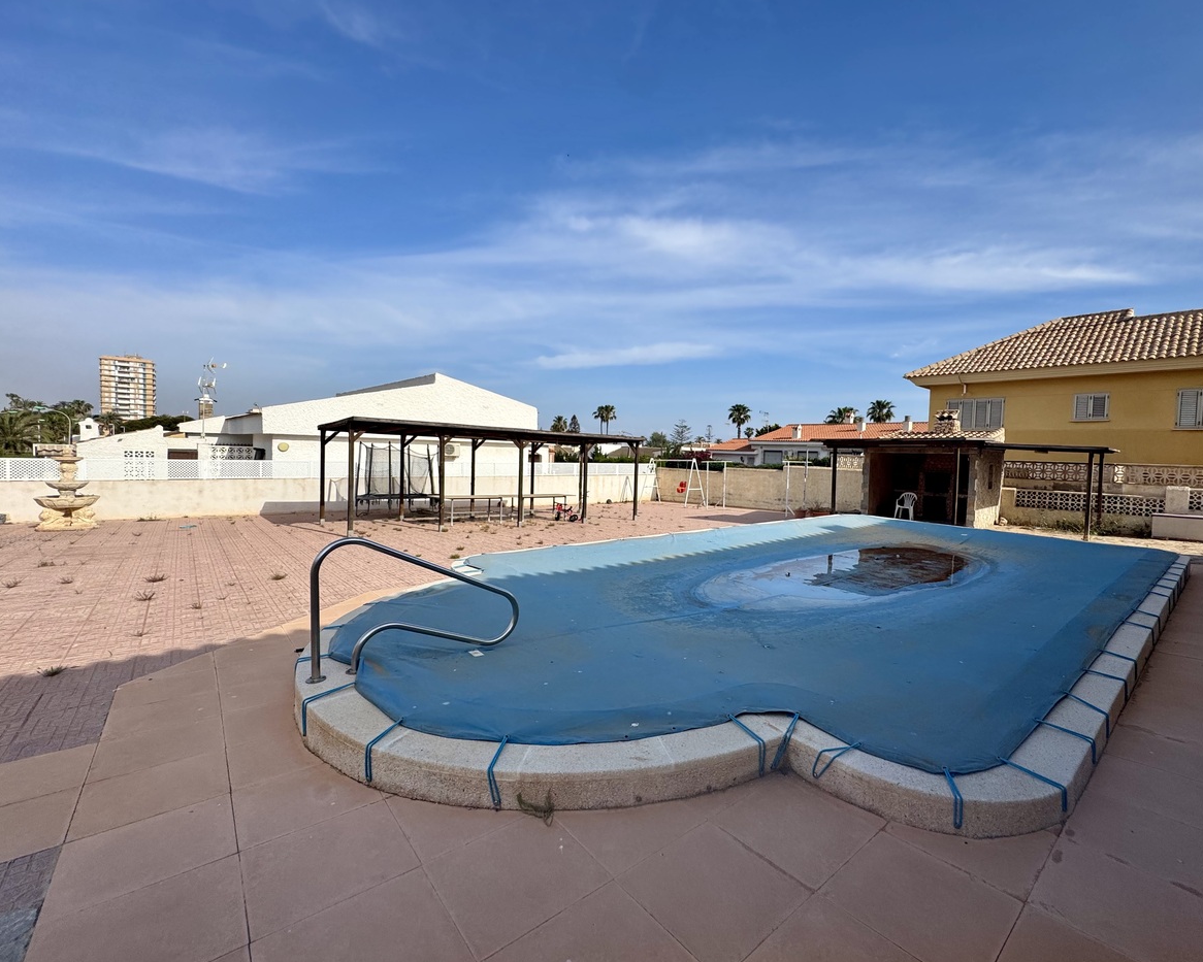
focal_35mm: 15
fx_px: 534
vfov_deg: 84.0
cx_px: 654
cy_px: 476
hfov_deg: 96.5
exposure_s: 1/2985
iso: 50
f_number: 2.2
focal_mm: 2.22
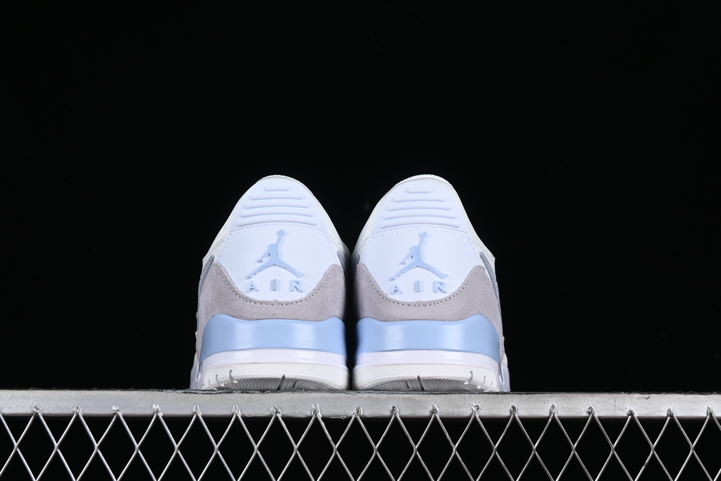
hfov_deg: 27.0
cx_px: 360
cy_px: 240
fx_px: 1502
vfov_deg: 18.2
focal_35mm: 75
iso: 160
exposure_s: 1/80
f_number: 8
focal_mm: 50
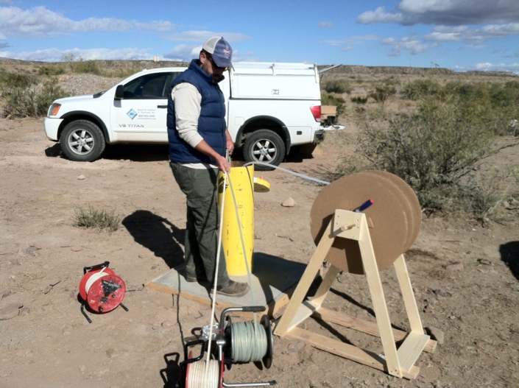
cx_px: 260
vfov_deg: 40.6
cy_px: 194
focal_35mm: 35
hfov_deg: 52.7
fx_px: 524
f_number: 2.8
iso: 80
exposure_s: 1/2308
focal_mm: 3.85
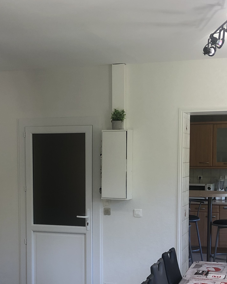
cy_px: 205
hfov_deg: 24.5
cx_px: 89
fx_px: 521
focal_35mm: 62
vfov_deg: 30.1
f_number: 1.8
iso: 32
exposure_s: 1/40
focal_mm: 3.99
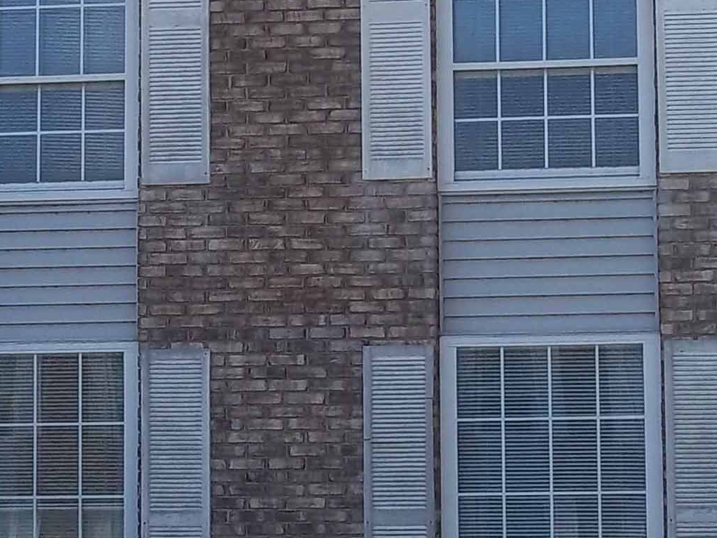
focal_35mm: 141
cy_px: 259
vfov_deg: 10.5
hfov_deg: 14.0
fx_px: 2921
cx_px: 239
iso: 80
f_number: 8
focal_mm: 6.5
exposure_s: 1/160
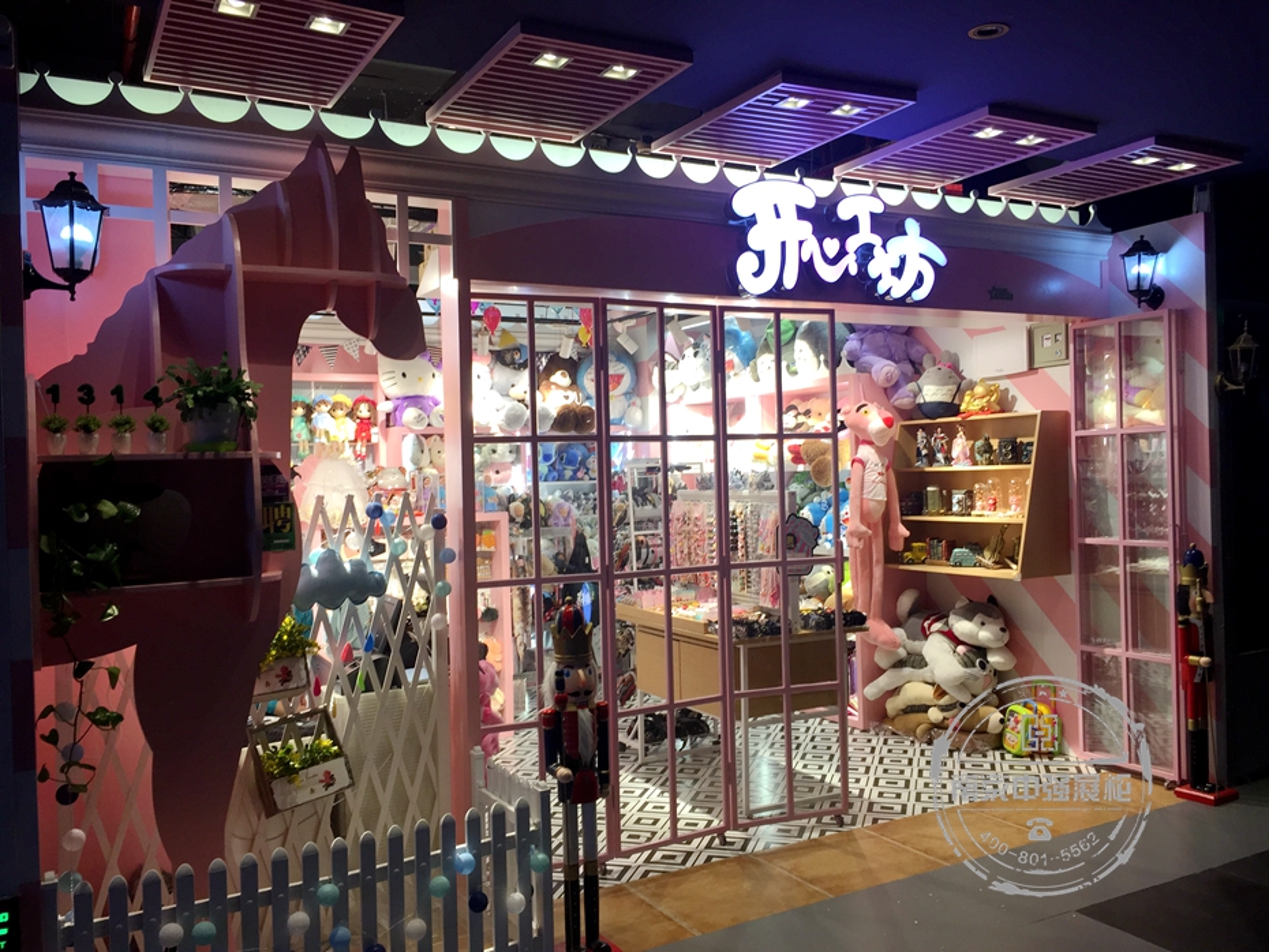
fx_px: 1063
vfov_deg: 48.2
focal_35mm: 29
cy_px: 476
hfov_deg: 61.6
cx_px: 634
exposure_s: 1/50
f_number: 2.2
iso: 40
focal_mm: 4.15
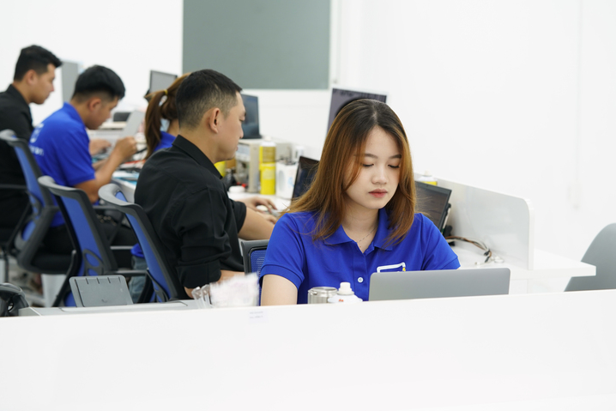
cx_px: 305
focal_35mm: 94
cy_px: 199
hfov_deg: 21.7
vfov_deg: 14.6
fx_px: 1609
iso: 500
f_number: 5
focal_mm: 90
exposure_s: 1/125
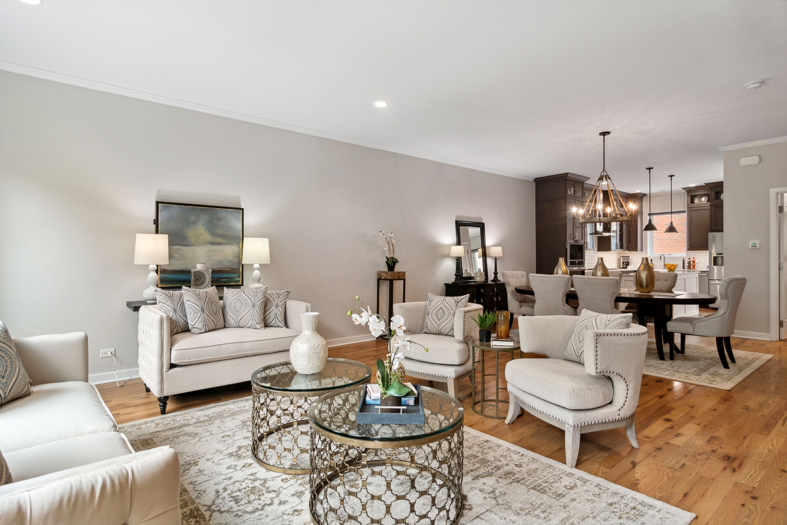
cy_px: 262
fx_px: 393
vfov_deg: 67.4
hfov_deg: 90.0
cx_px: 394
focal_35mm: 18
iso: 200
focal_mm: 12
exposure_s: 1/10
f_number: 8
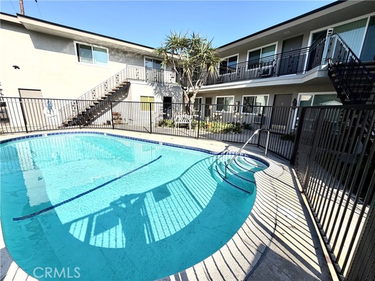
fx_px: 152
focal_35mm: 14
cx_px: 188
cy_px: 140
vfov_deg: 85.7
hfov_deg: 102.1
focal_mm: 2.22
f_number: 2.2
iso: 20
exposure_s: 1/888
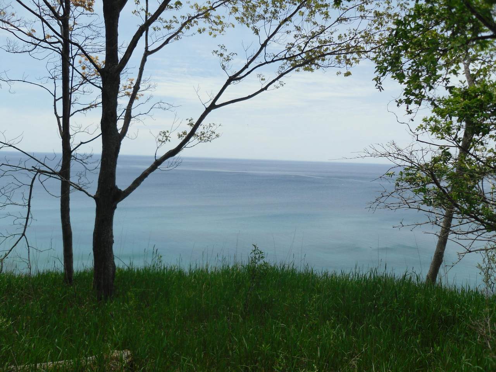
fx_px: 487
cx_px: 248
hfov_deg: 54.0
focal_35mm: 34
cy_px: 186
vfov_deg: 41.8
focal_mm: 6
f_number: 8.1
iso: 80
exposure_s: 1/267
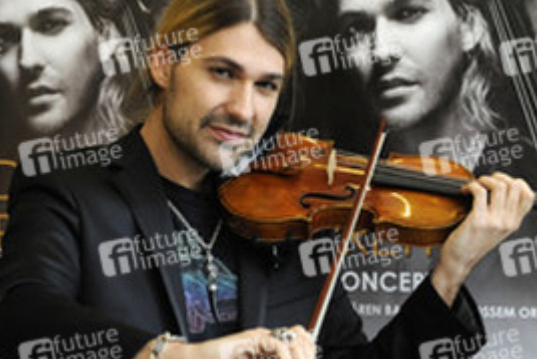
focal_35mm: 126
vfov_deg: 10.9
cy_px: 203
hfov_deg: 16.2
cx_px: 298
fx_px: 1880
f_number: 5
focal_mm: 75
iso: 4000
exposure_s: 1/125
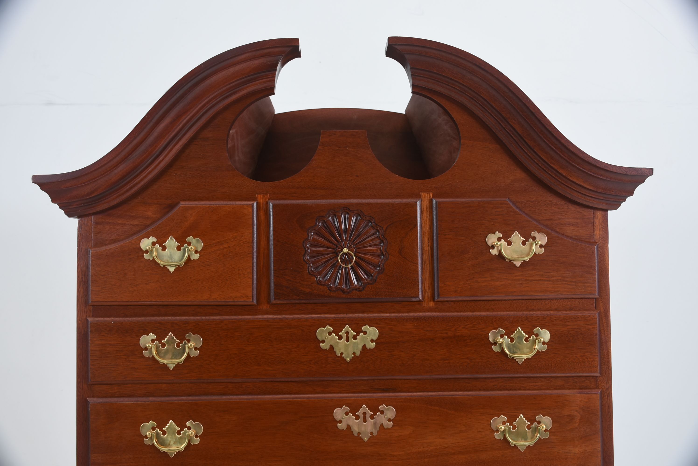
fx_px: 669
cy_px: 233
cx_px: 349
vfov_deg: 38.4
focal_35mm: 34
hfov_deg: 55.1
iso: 200
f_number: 7.1
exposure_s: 1/100
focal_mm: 23
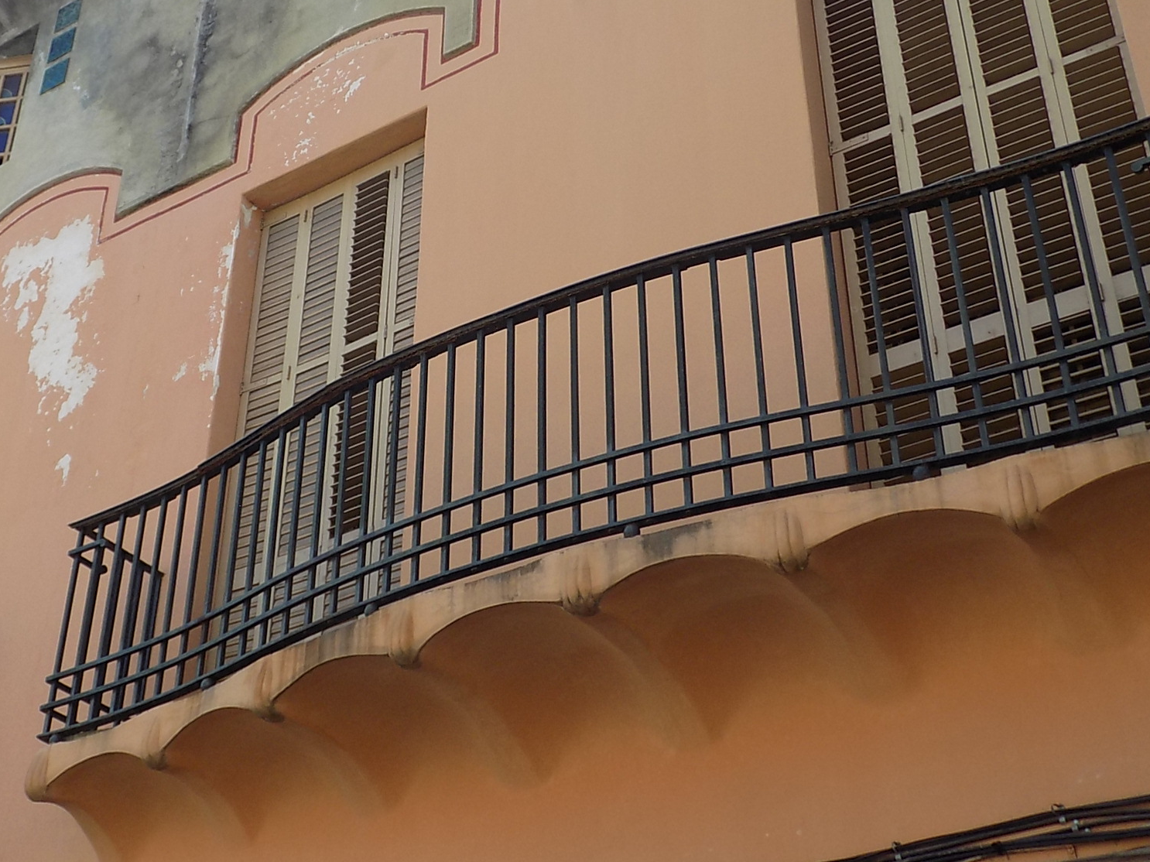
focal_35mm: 52
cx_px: 368
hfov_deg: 36.4
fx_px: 1727
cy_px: 302
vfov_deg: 27.9
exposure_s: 1/250
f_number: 3.4
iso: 80
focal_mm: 6.1
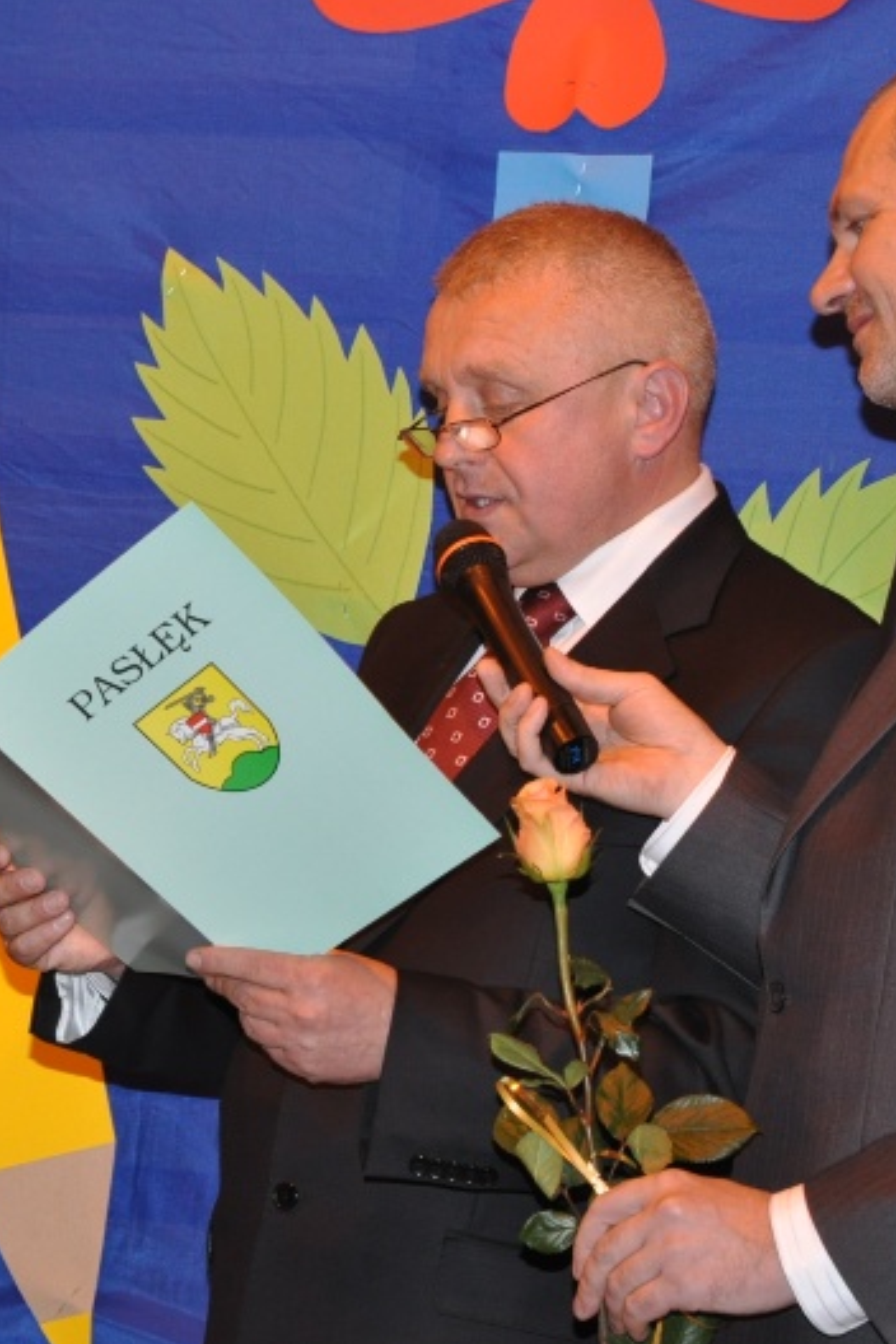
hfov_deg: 7.7
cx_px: 216
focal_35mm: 177
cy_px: 673
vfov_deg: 11.6
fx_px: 6607
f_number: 6.3
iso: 1000
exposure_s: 1/60
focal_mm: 78
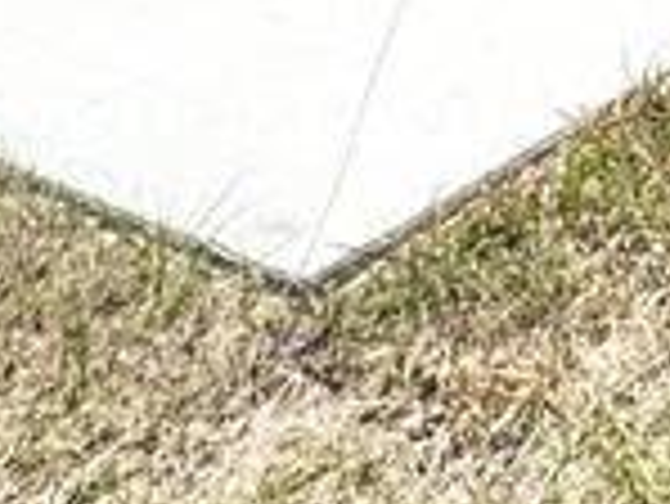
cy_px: -837
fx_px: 1860
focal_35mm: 96
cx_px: 1479
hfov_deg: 15.0
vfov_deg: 11.6
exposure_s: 1/879
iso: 50
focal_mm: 2.22
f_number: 2.2
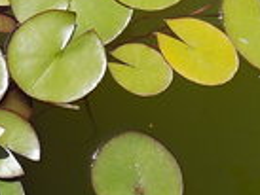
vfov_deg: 22.0
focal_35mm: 67
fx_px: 504
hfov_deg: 25.3
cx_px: -70
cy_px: 104
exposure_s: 1/1250
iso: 80
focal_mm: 4
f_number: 3.1
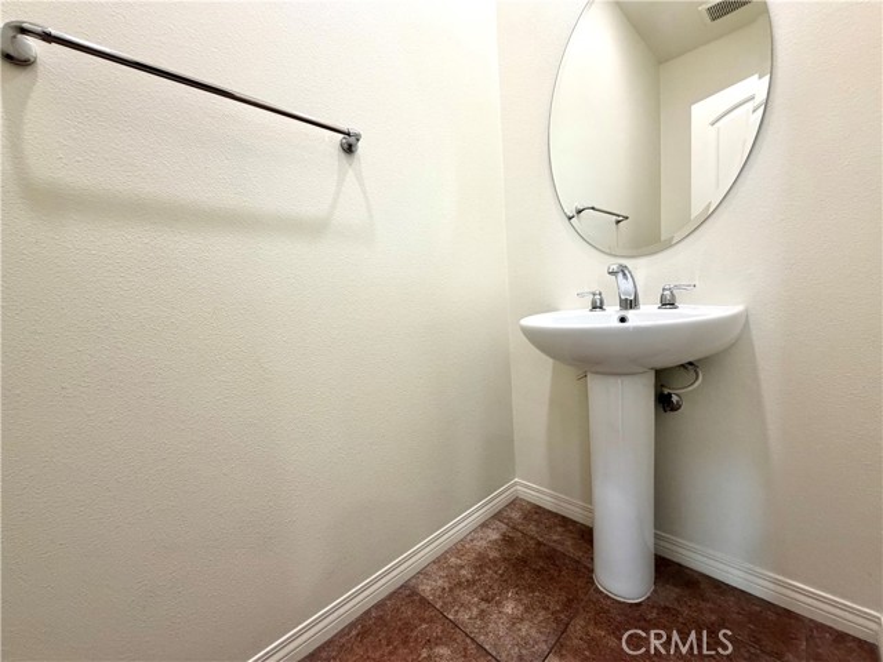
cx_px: 442
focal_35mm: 14
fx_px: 357
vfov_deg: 85.7
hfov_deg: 102.1
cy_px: 331
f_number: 2.2
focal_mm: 2.22
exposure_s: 1/120
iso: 320
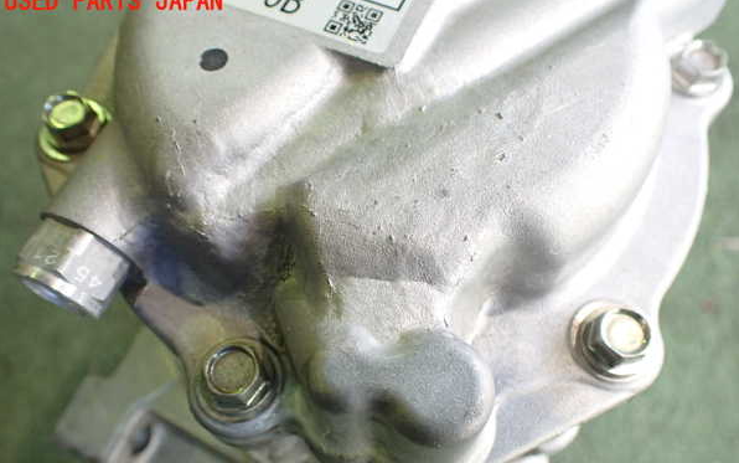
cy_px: 266
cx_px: 370
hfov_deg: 59.6
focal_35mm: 32
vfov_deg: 39.4
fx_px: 645
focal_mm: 5.4
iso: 500
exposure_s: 1/125
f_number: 2.3
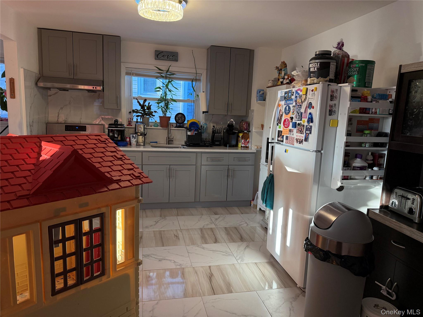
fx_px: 293
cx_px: 212
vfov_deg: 56.8
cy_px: 158
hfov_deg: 71.6
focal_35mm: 24
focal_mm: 6.76
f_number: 1.78
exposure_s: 1/149
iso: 200
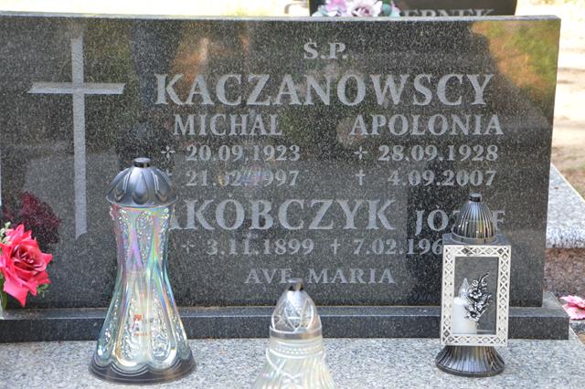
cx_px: 292
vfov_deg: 13.8
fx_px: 1608
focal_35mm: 99
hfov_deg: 20.6
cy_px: 194
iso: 500
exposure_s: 1/60
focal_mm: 66
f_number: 5.3
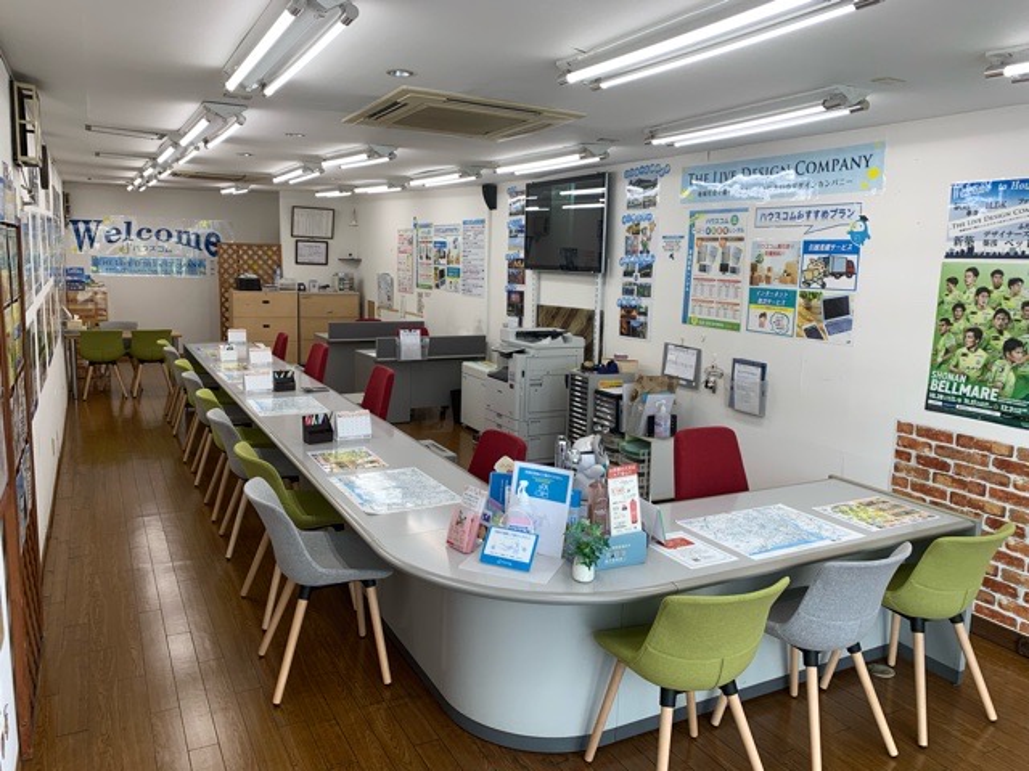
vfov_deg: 53.1
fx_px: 773
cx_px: 514
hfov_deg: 67.3
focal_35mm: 26
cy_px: 386
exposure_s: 1/100
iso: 32
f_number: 1.8
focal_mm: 4.25
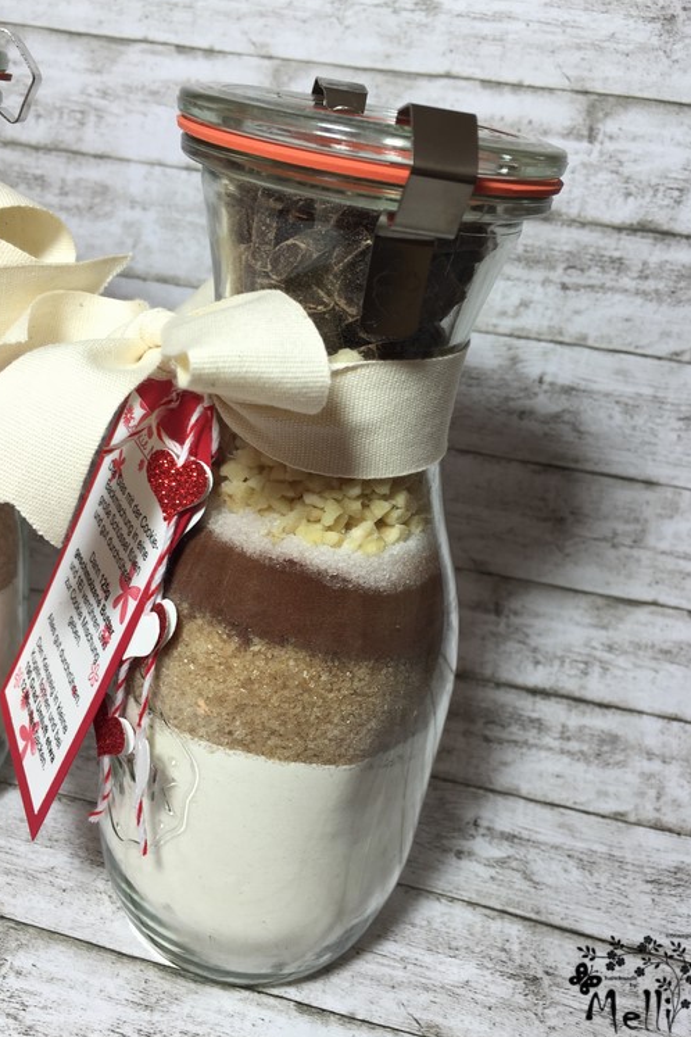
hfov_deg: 42.3
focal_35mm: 31
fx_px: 892
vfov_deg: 60.3
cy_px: 516
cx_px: 316
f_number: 2.2
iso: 32
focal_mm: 4.15
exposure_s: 1/50
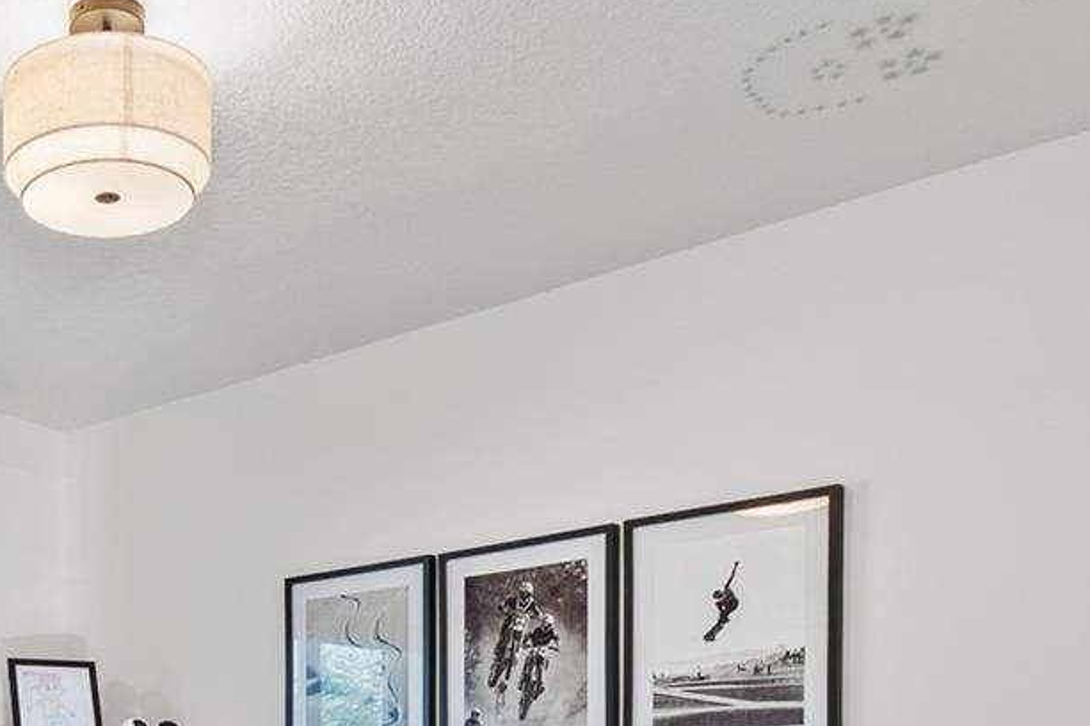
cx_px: 76
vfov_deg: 25.5
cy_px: 883
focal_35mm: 47
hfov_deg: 38.6
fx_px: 1422
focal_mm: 12
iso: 320
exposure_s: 1/8
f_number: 8
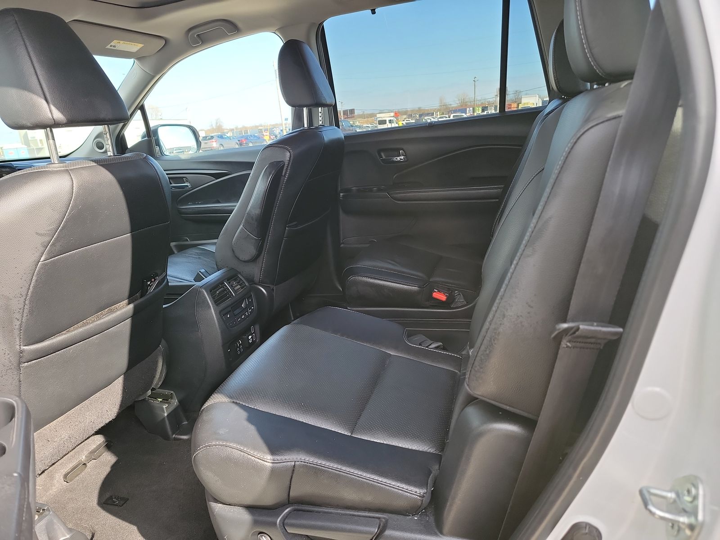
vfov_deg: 56.8
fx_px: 499
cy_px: 270
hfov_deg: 71.6
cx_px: 360
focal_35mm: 24
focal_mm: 6.7
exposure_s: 1/119
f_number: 1.8
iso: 93
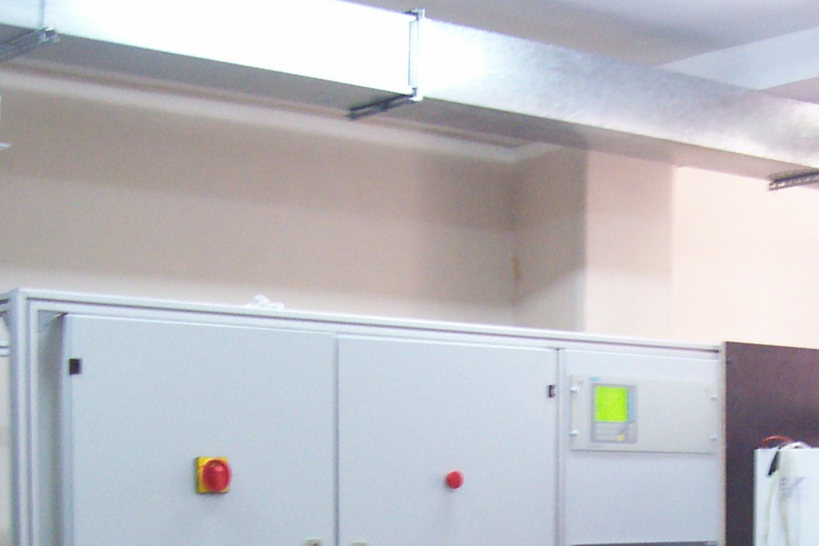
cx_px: 625
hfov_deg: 25.3
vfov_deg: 16.6
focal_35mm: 79
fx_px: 1798
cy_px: 653
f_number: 2.7
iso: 160
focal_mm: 5.6
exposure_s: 1/20.3
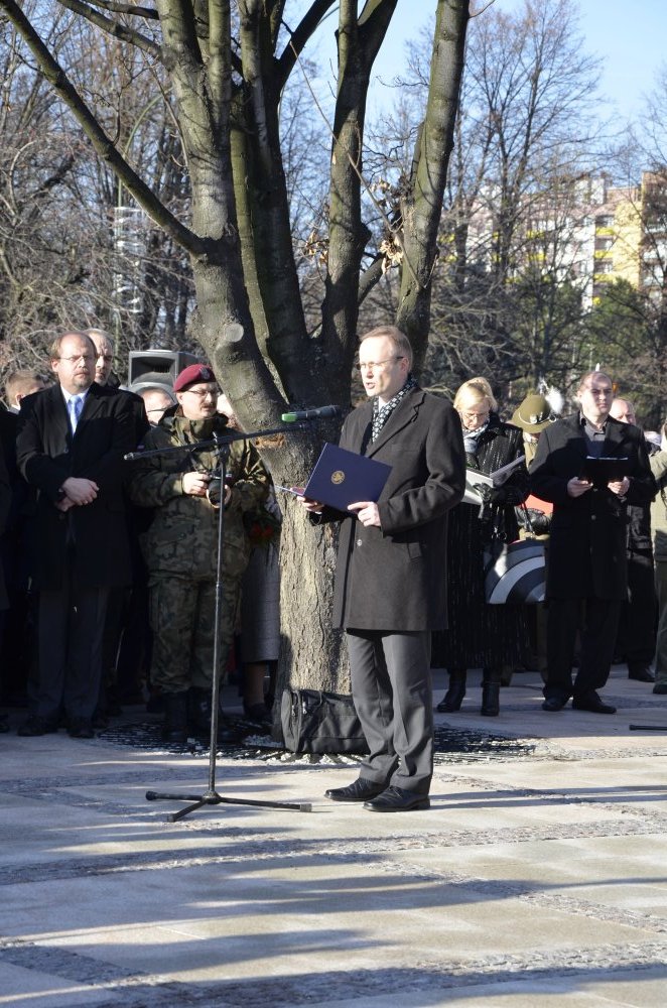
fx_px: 2765
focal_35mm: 99
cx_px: 334
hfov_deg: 13.8
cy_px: 504
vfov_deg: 20.7
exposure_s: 1/200
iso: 200
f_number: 7.1
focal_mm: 66
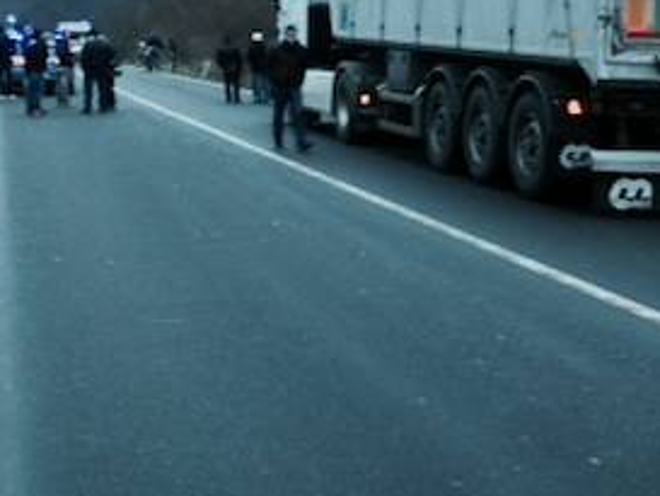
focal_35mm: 77
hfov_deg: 25.2
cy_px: 31
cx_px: 239
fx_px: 1469
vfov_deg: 18.8
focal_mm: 4.28
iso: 50
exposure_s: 1/20
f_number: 2.4
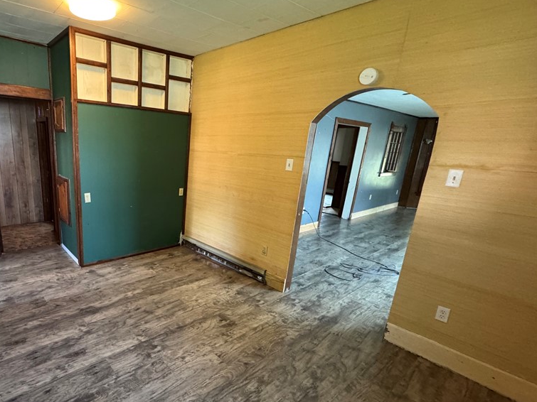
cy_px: 219
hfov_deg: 81.6
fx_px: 295
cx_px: 175
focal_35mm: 19
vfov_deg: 68.5
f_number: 2.2
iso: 800
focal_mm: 2.22
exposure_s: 1/60
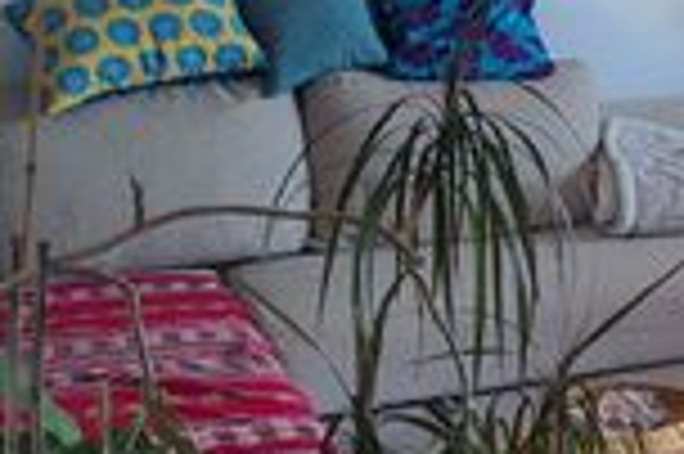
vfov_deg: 12.5
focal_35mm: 107
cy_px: -72
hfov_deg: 17.4
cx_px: 990
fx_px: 2031
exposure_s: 1/176
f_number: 1.8
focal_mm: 5.4
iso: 40
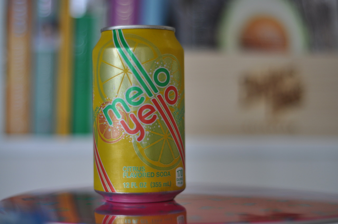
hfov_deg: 27.0
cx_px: 169
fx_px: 703
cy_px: 112
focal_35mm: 75
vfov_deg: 18.1
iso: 200
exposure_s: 1/125
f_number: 1.8
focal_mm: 50
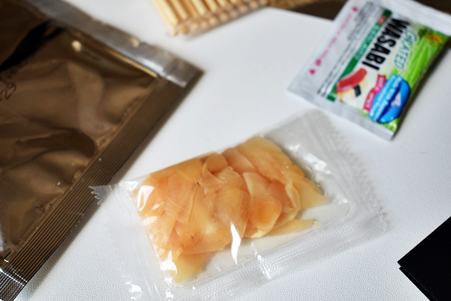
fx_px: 714
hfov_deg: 35.0
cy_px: 150
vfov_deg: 23.8
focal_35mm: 57
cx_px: 226
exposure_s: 1/60
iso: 400
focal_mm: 38
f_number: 4.8
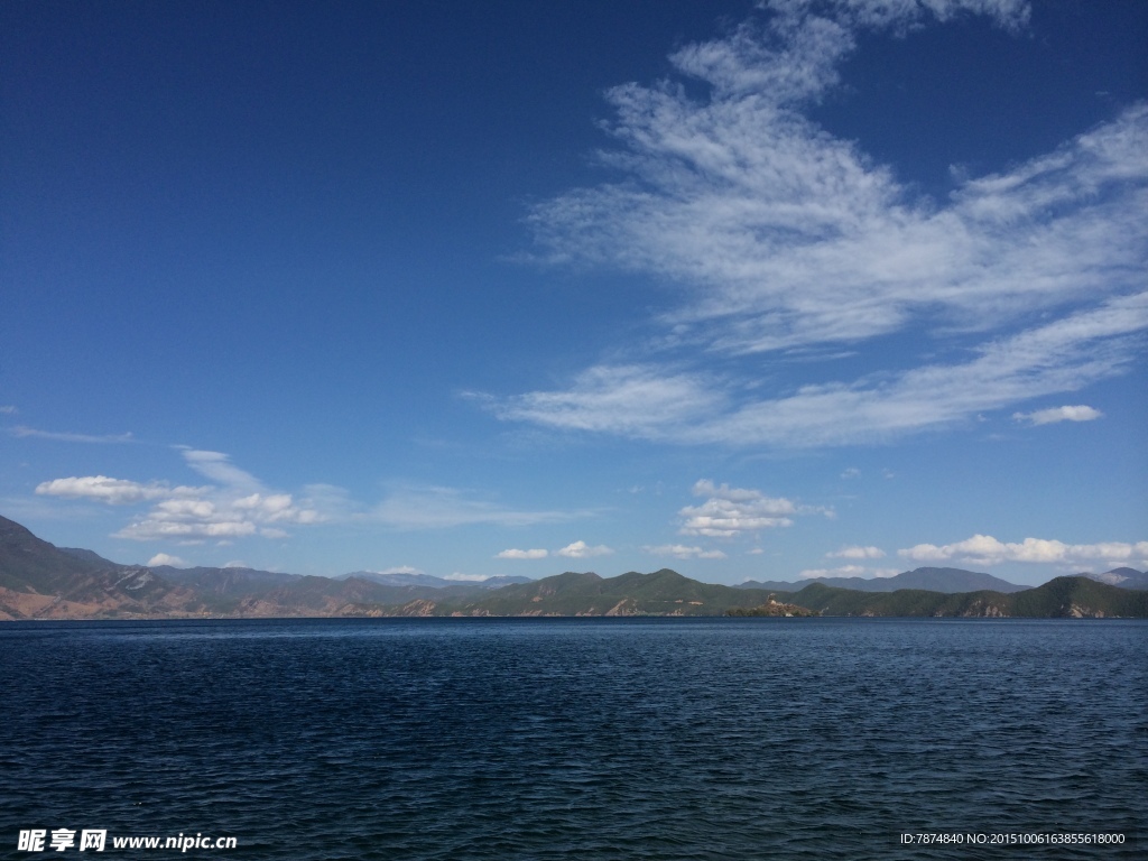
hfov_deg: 60.0
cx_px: 574
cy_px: 430
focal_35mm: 30
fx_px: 995
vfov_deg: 46.8
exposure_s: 1/2933
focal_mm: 4.12
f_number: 2.2
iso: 40
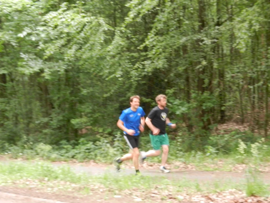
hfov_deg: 25.0
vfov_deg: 18.9
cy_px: 102
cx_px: 135
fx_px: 608
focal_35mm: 78
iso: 800
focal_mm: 14.1
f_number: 4.8
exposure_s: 1/25
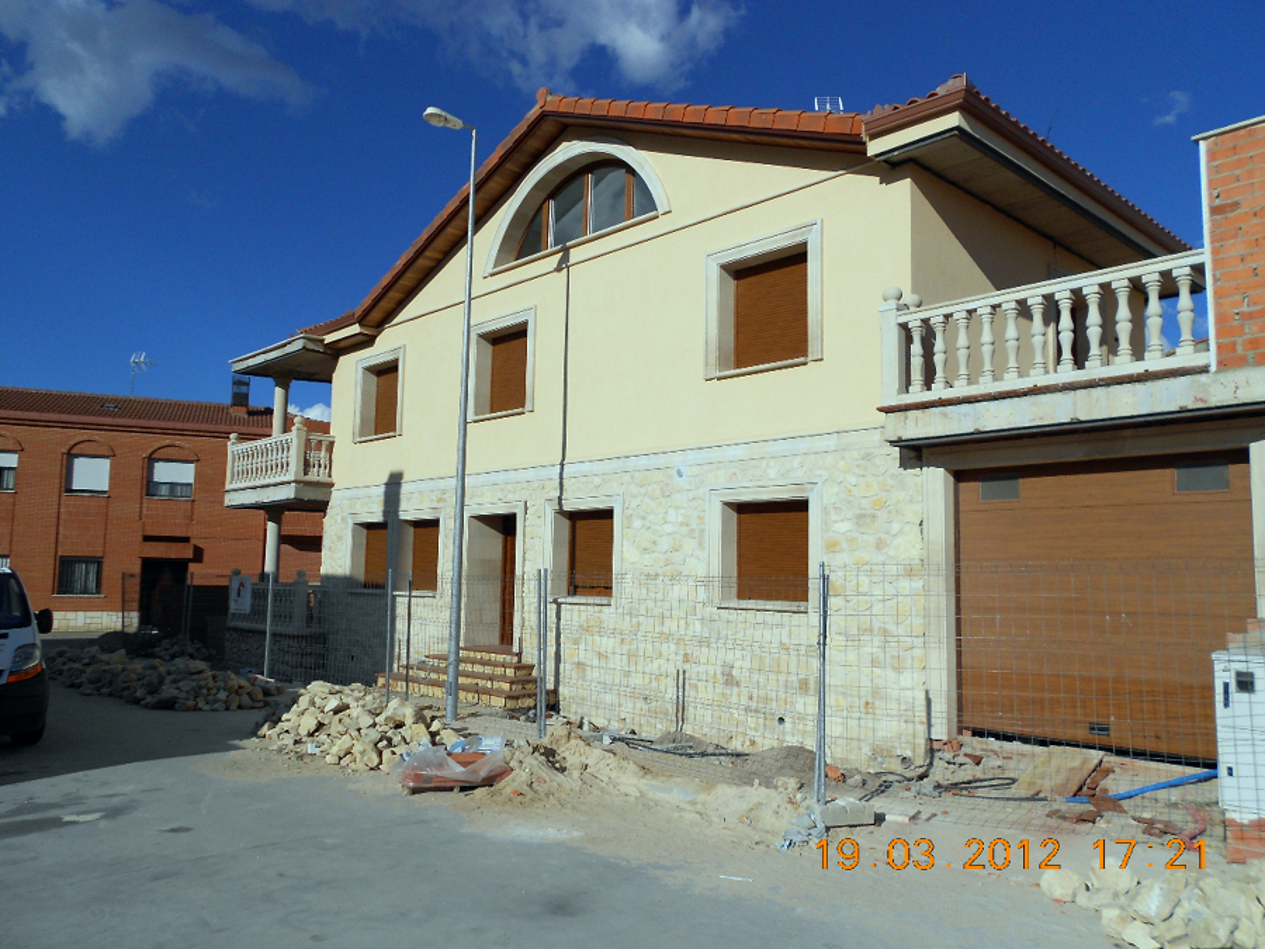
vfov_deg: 53.1
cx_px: 632
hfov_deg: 67.3
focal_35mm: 26
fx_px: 950
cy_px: 474
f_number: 8
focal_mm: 4.6
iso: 80
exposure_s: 1/500
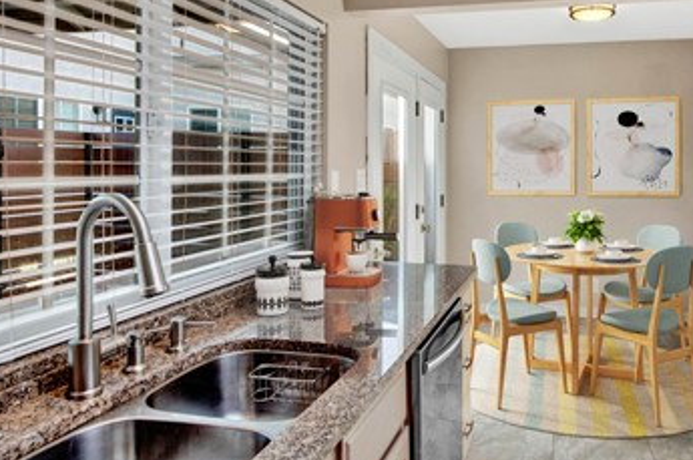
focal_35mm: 26
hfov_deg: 67.8
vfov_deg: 49.2
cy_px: 195
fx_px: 500
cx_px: 454
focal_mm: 14
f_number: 8
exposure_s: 1/125
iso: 400
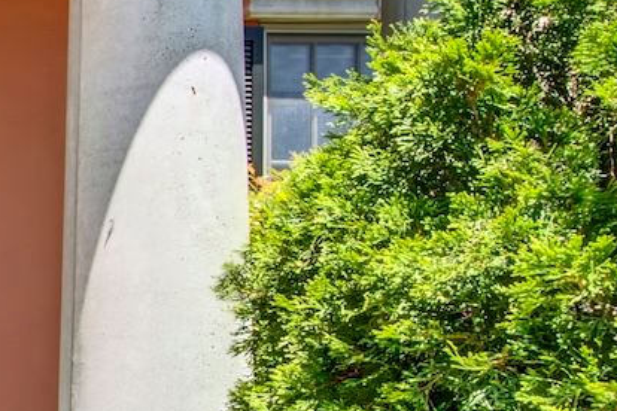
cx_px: -589
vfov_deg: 20.3
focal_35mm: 65
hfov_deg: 19.4
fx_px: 1114
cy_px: 409
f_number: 14
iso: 100
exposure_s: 1/25
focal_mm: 14
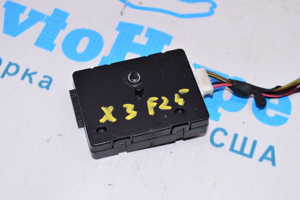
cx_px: 150
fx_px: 624
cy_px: 100
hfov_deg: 27.0
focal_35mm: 75
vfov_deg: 18.2
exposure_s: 1/200
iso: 1600
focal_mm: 50
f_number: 8
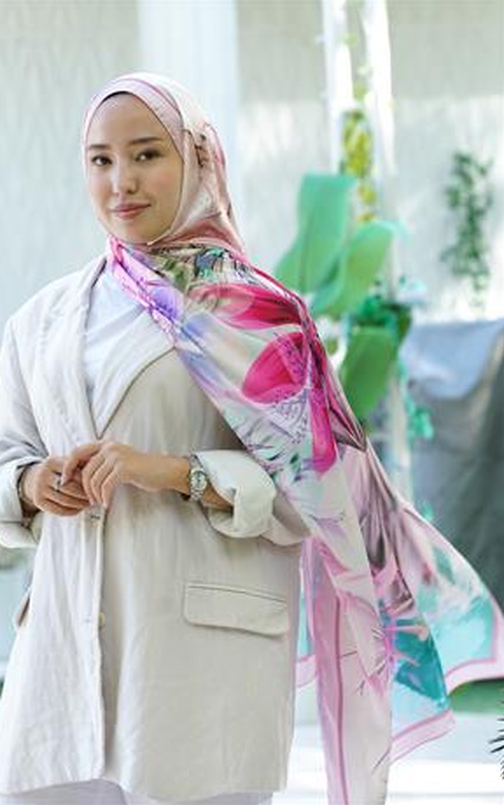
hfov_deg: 12.1
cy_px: 402
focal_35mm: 108
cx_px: 236
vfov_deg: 19.3
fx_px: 2371
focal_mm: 105
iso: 640
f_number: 5.6
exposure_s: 1/125
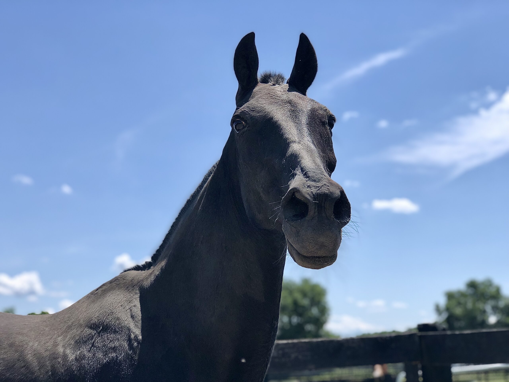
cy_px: 191
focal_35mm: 57
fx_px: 838
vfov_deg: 25.7
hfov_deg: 33.8
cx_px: 254
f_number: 2.8
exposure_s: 1/1171
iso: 20
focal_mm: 6.6
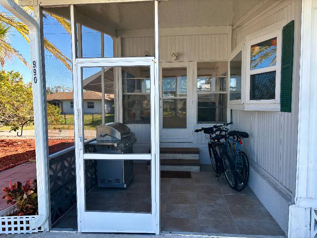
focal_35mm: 26
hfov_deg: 67.3
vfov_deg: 53.0
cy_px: 119
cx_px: 158
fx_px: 238
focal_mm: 5.96
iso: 64
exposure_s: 1/801
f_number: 1.6
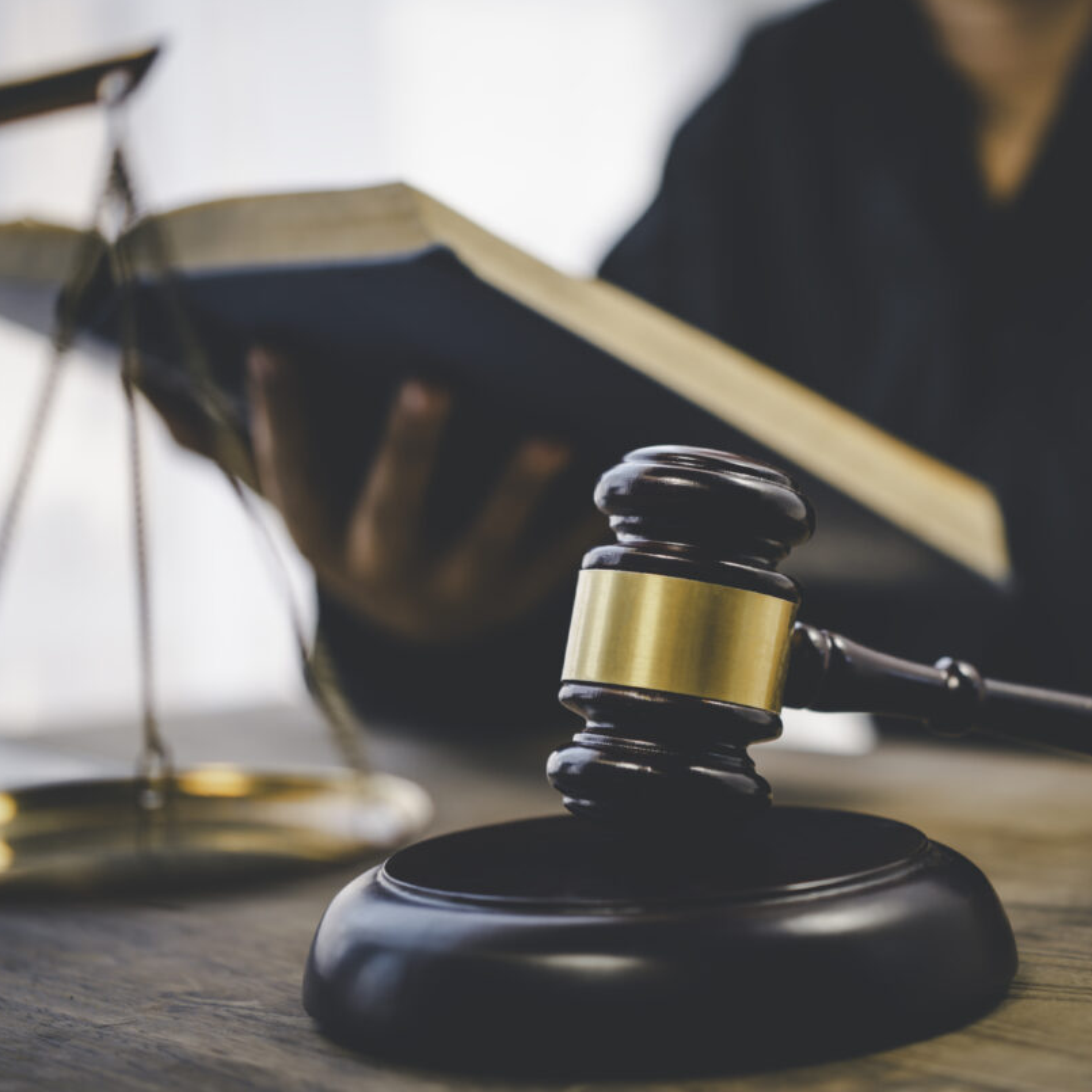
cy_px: 520
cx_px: 733
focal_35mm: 81
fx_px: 2891
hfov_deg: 21.3
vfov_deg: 21.4
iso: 100
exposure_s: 1/100
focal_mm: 60
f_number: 3
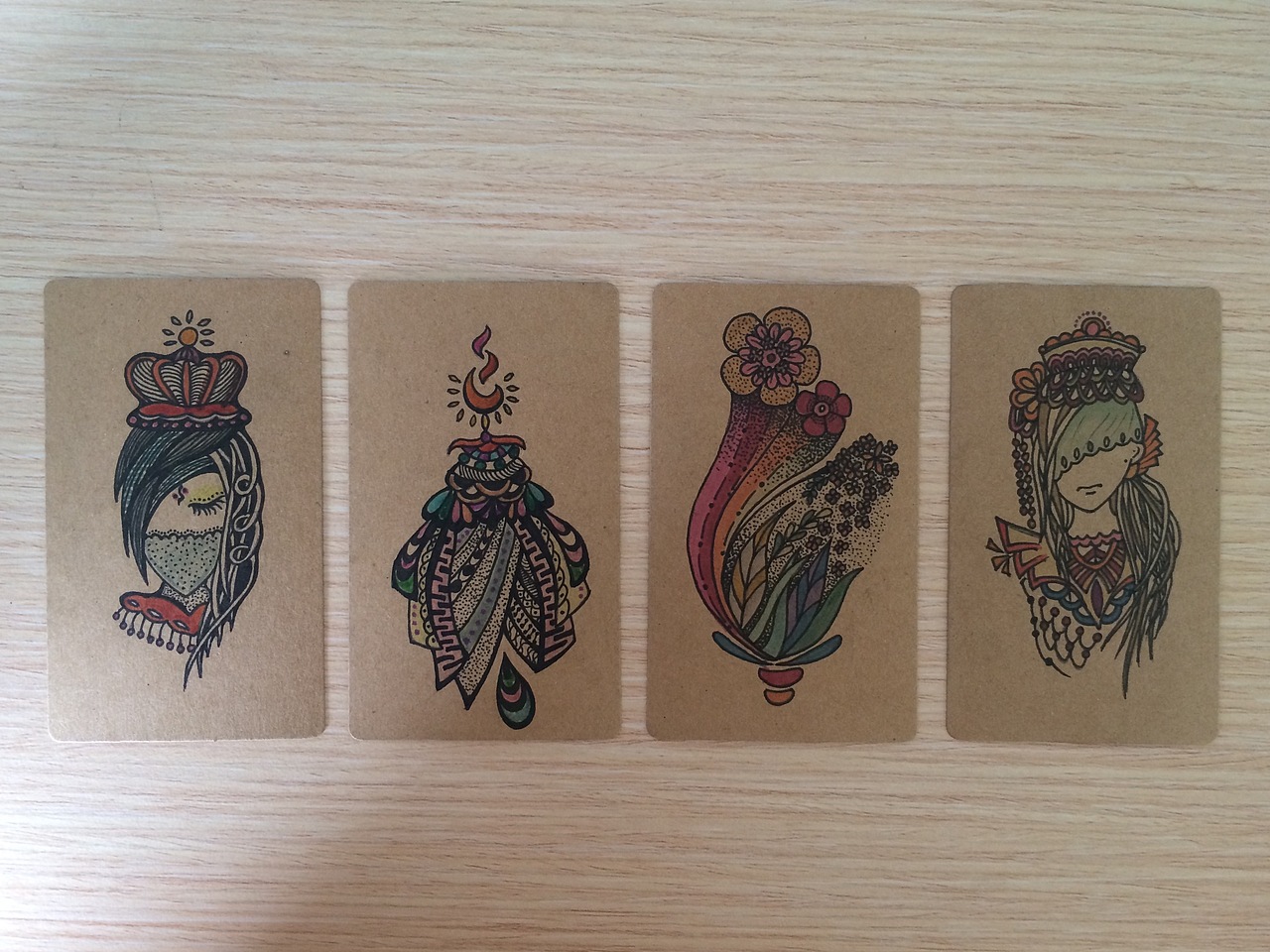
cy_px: 476
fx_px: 1064
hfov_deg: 61.7
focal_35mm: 29
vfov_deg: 48.2
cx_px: 635
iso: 125
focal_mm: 4.15
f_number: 2.2
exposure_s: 1/30
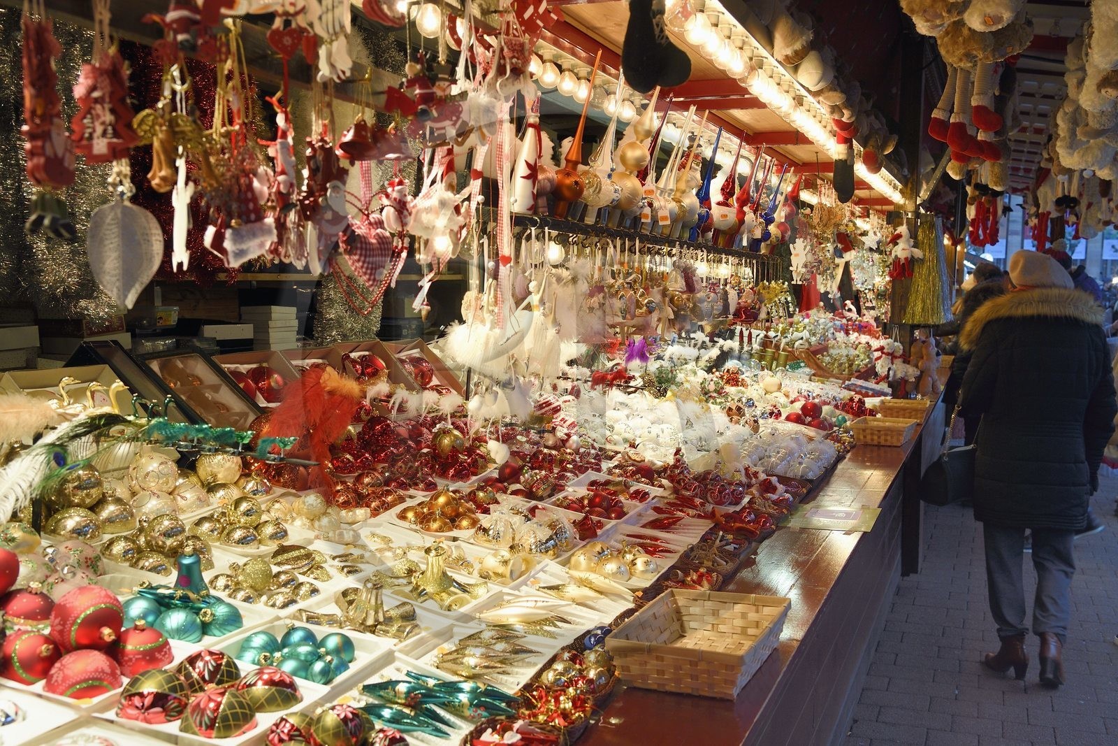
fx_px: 1118
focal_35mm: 36
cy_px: 373
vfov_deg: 36.9
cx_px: 559
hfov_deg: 53.1
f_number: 9
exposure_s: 1/60
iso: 800
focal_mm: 36
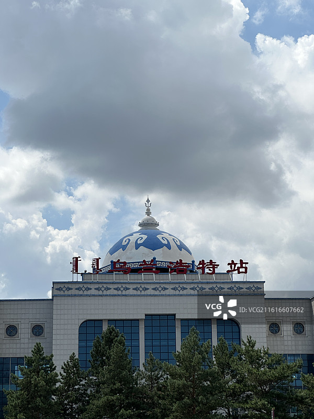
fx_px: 931
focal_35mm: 77
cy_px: 210
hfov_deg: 19.1
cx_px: 157
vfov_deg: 25.3
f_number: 2.8
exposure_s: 1/1946
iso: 32
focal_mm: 9
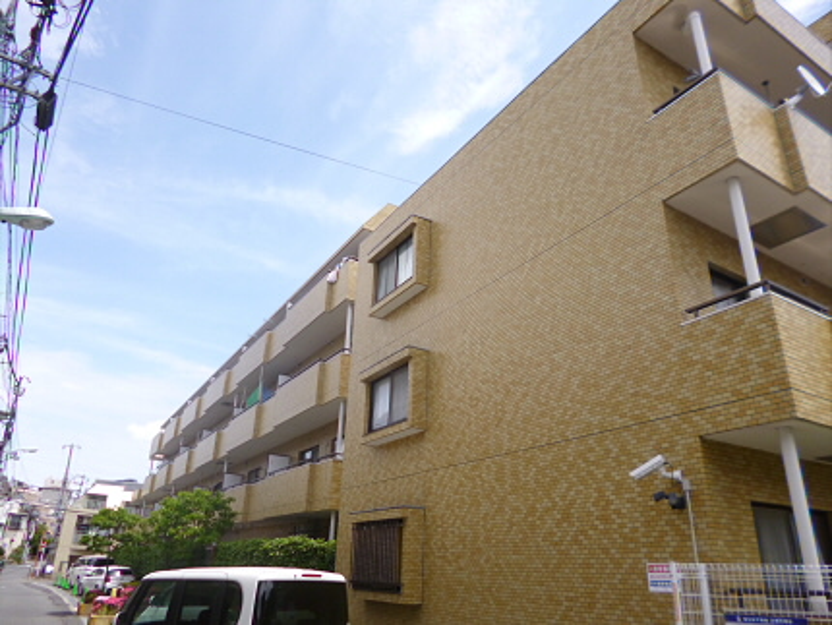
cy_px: 312
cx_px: 416
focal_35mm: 24
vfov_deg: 56.9
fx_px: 577
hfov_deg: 71.6
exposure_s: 1/1000
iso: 100
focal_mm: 4.3
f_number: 2.5
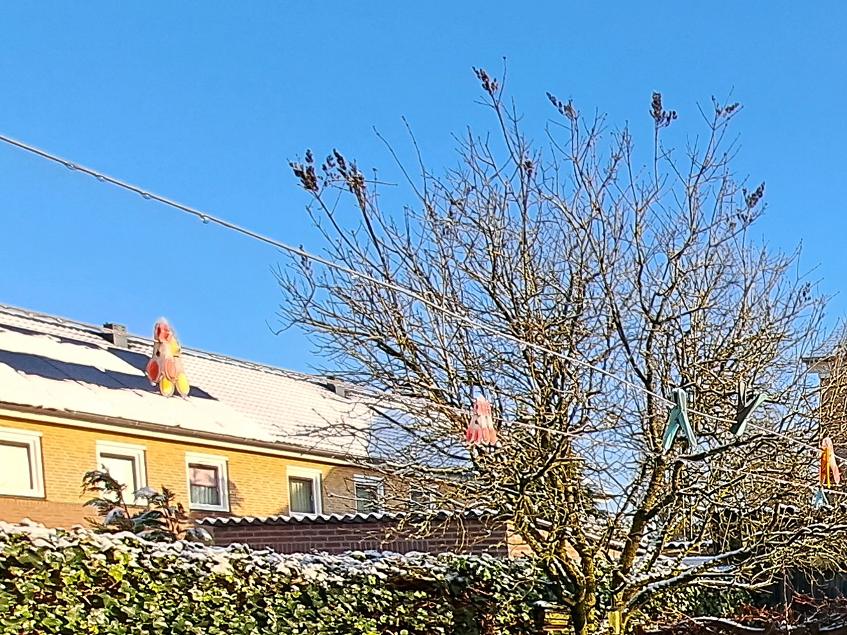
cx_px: 1007
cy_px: 703
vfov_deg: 32.3
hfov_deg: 37.0
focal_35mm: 39
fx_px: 954
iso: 50
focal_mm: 1.74
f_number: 2.2
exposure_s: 1/712
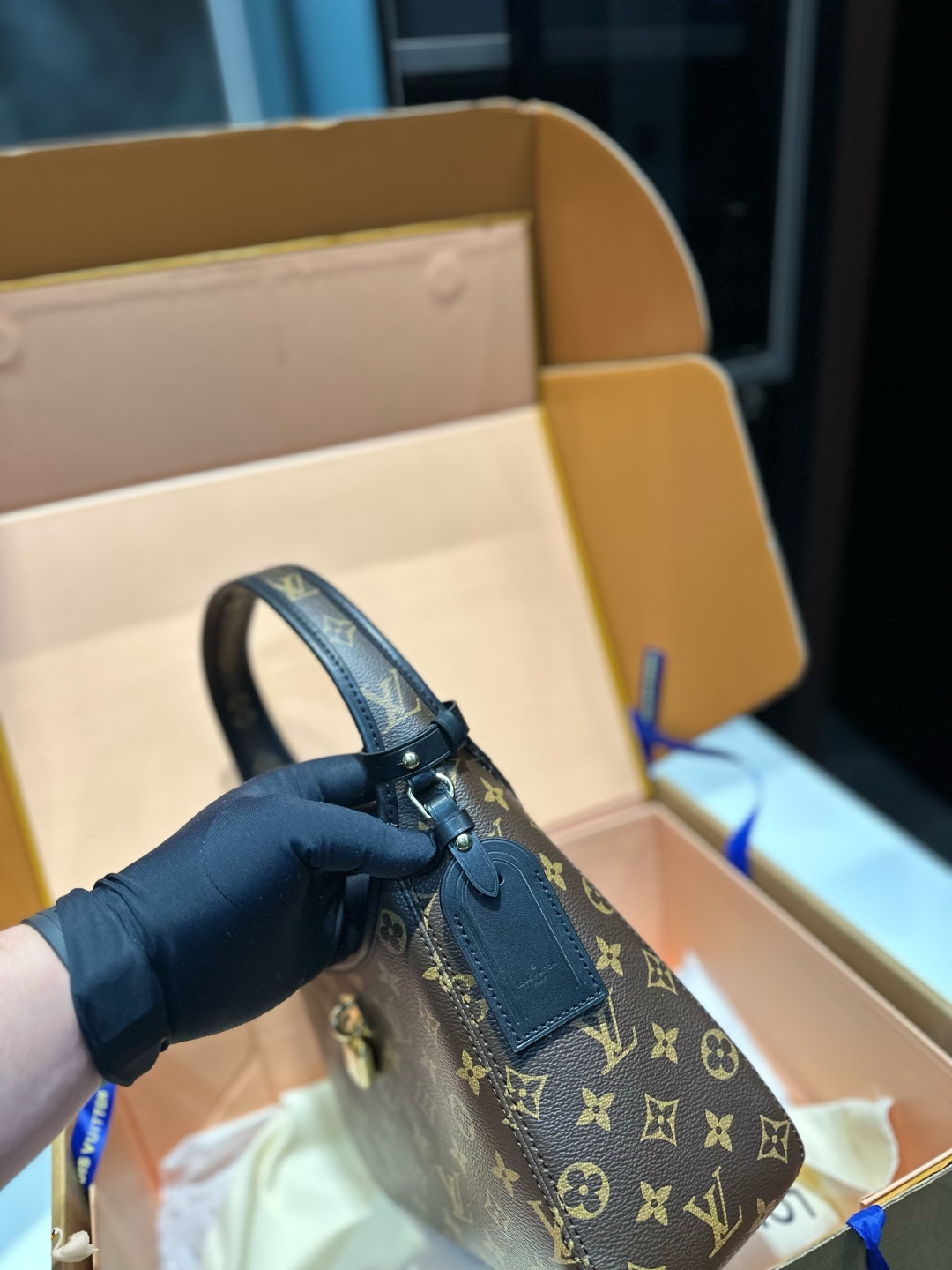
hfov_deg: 56.8
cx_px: 476
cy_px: 635
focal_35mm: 24
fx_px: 880
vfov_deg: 71.6
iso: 250
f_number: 1.78
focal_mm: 6.86
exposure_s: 1/80
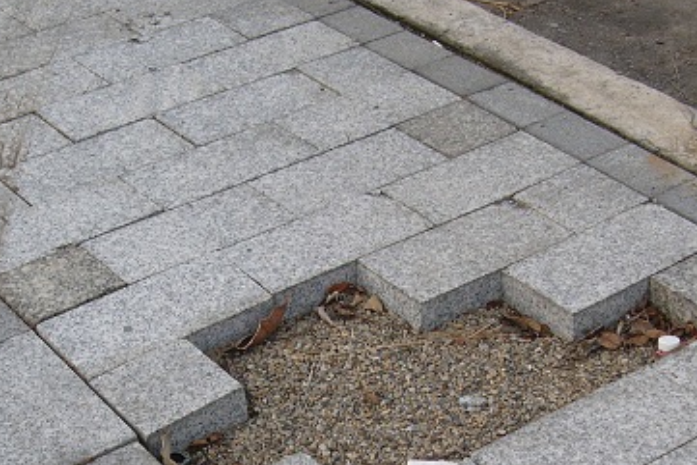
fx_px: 1608
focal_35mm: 83
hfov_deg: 24.5
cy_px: 224
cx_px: 340
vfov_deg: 16.5
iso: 50
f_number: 3.3
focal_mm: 7.5
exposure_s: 1/125
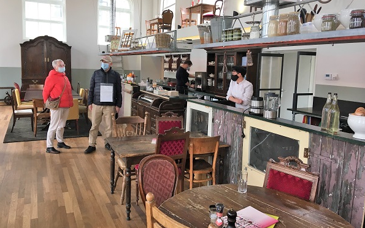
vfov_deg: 40.5
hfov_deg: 61.2
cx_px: 182
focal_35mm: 31
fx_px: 308
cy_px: 99
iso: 40
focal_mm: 4.15
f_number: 2.2
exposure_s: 1/33
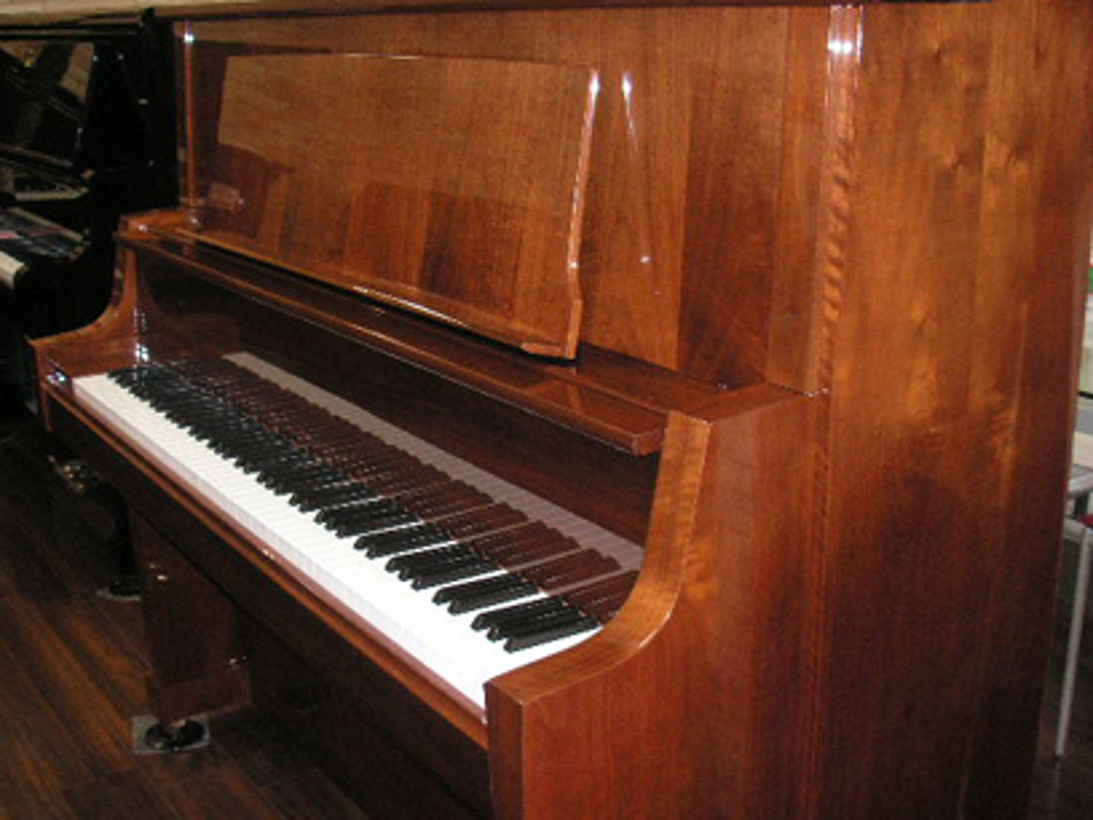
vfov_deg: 35.1
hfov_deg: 45.8
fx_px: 1295
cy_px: 434
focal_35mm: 41
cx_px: 549
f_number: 3.3
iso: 160
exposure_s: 1/45
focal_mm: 6.3
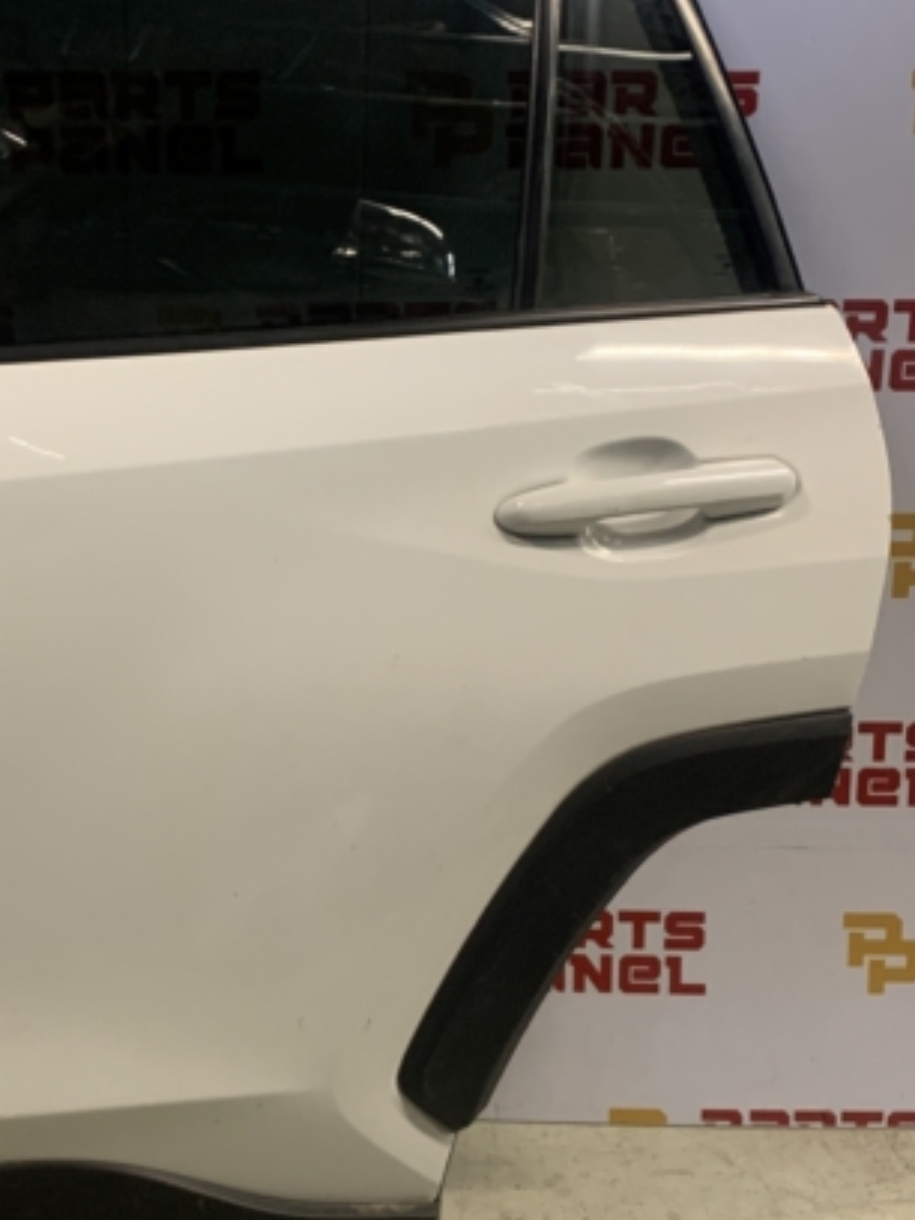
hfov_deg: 28.1
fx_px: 1797
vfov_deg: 37.5
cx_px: 215
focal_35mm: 51
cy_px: 667
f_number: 1.8
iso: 320
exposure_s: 1/40
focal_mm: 4.25
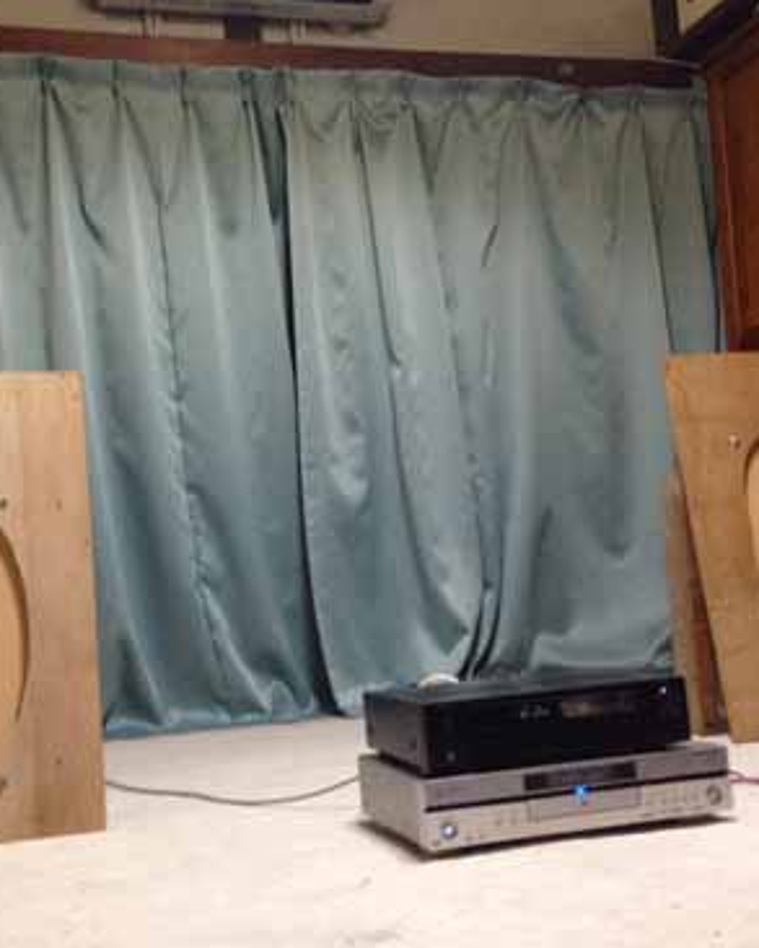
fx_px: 1235
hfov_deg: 34.1
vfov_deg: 42.0
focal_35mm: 44
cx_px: 339
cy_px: 483
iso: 200
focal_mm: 4.12
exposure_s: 1/20
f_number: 2.4
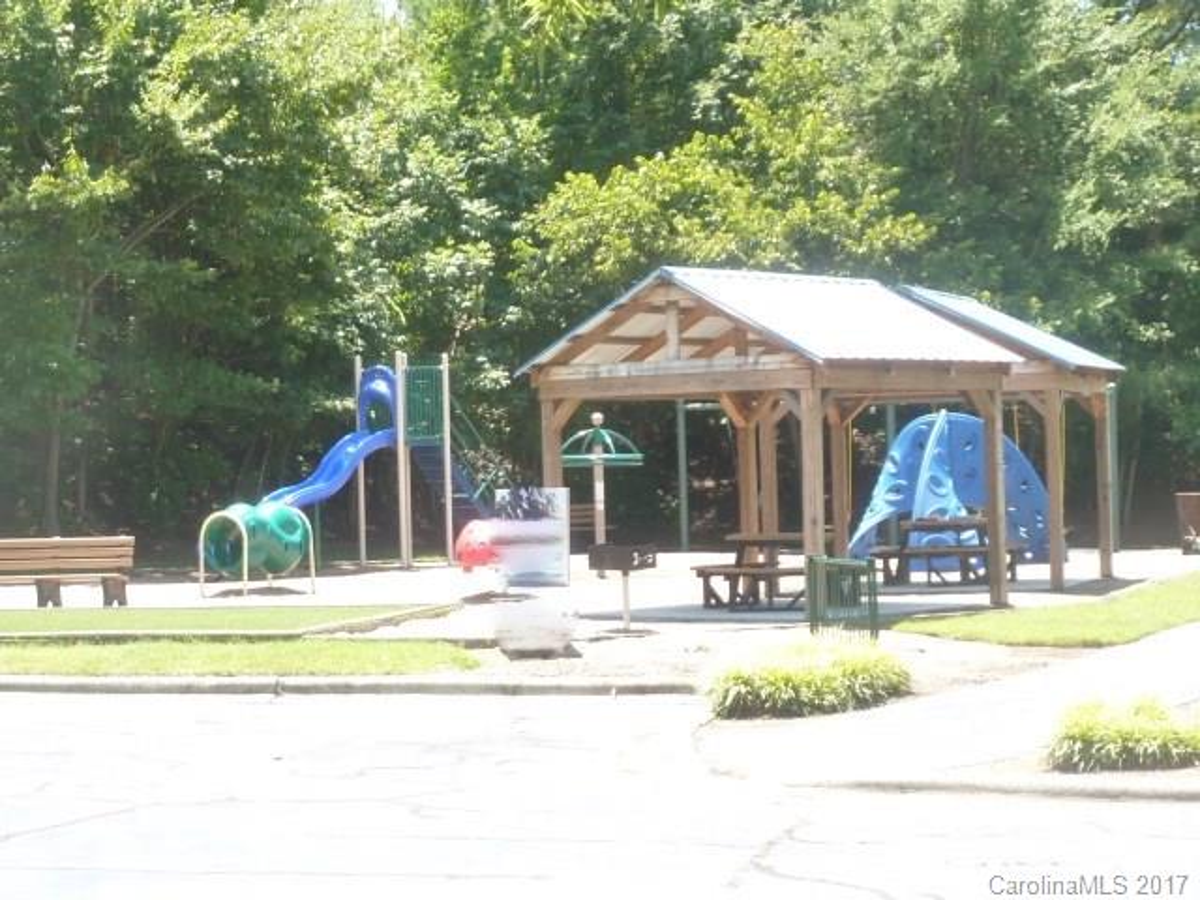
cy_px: 450
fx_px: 3467
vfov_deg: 14.8
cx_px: 600
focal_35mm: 100
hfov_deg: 19.6
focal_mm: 9.1
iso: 125
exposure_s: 1/125
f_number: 3.9
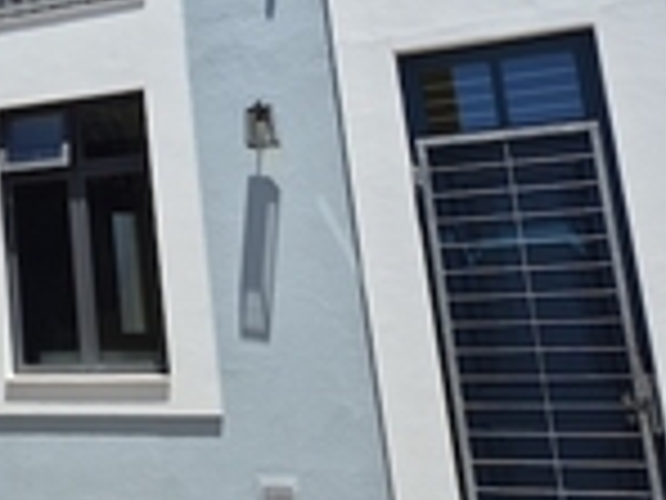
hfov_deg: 26.0
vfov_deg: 23.3
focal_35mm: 62
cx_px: -230
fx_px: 1193
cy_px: 99
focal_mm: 5.4
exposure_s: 1/2376
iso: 25
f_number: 1.8
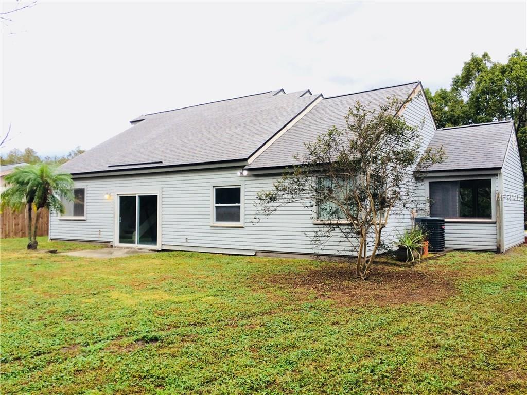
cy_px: 198
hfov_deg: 61.7
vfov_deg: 48.2
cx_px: 264
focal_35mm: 29
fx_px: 442
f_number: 2.2
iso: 32
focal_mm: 4.15
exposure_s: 1/134
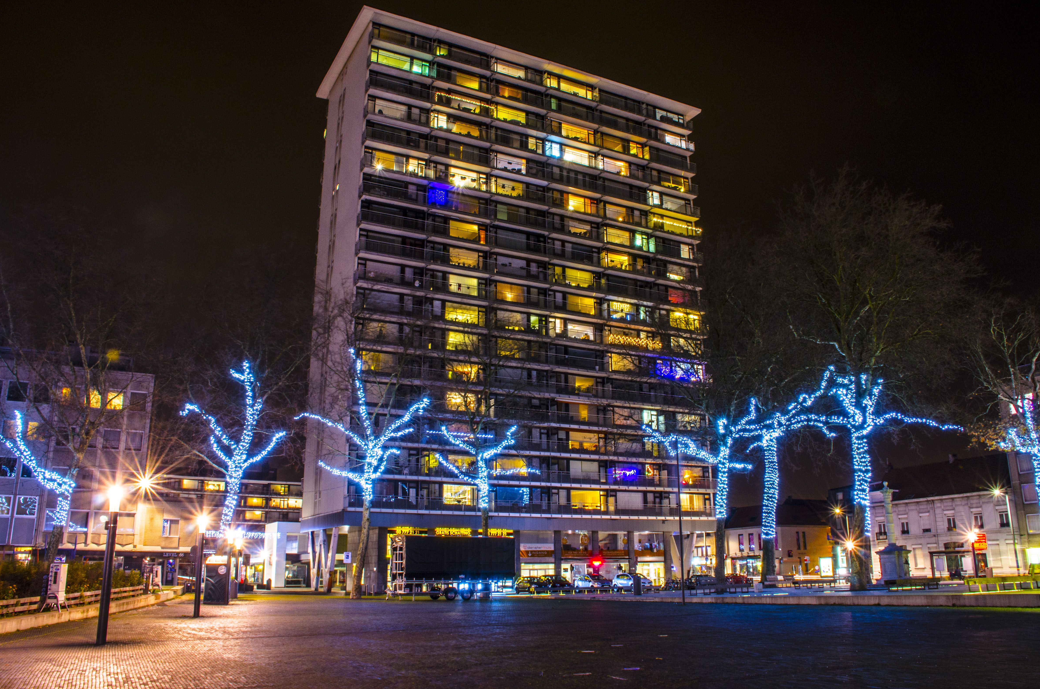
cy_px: 333
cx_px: 531
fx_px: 807
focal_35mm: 28
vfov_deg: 46.2
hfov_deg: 65.6
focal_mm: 18
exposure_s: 30
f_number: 18
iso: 100
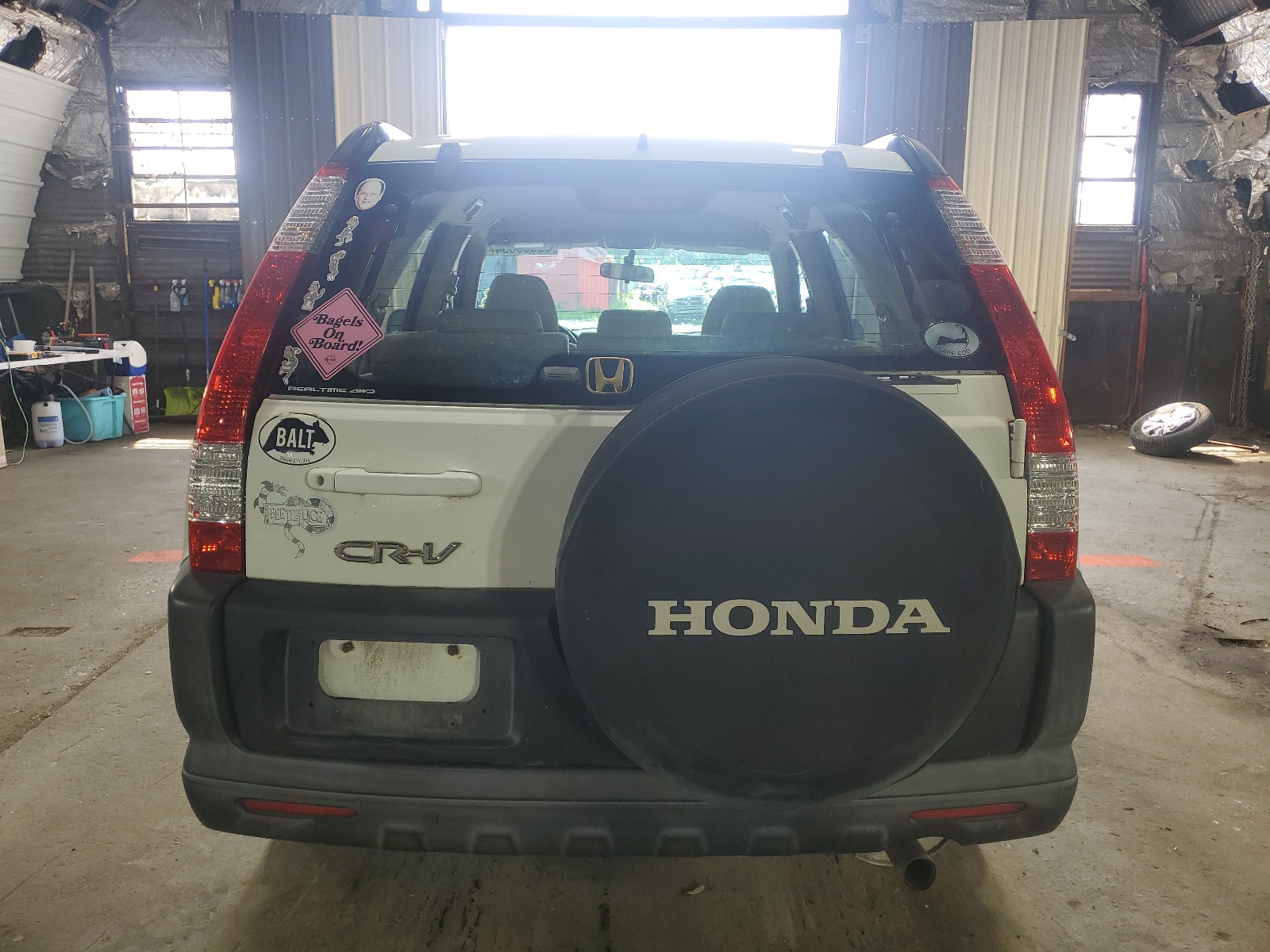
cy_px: 476
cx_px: 635
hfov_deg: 67.3
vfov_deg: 53.1
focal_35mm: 26
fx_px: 954
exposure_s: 1/147
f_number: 1.5
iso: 50
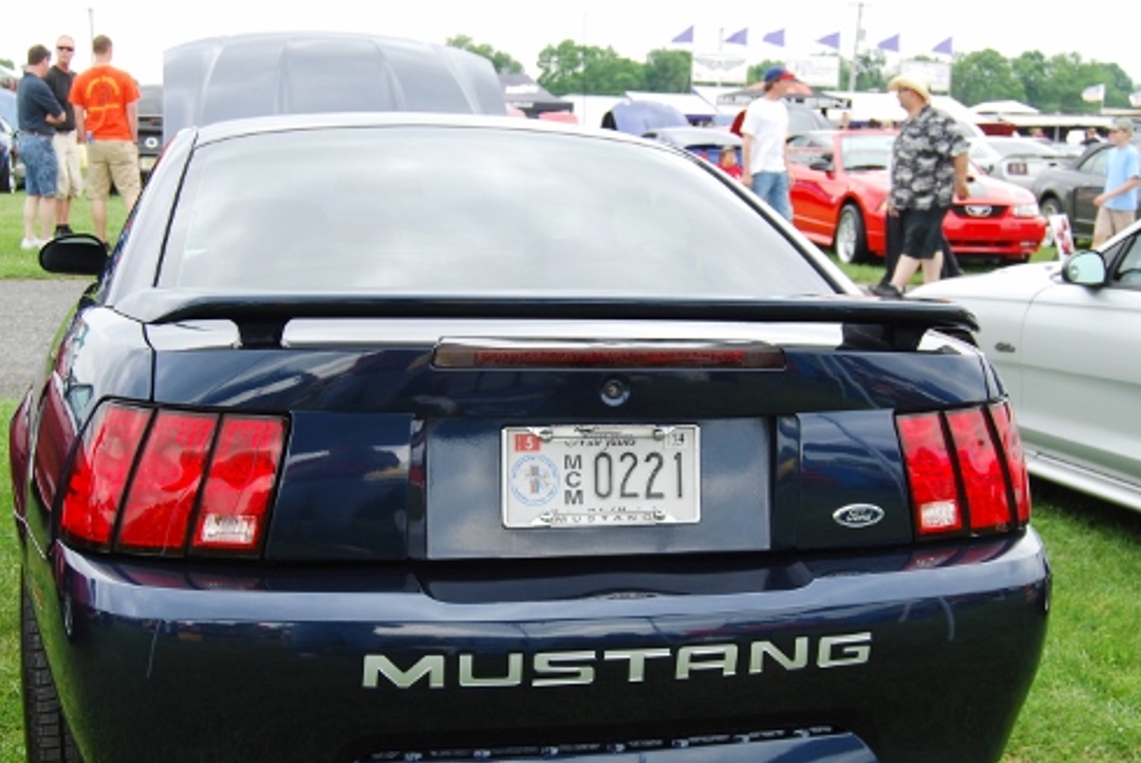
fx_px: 1618
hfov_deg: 38.8
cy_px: 457
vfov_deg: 26.5
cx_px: 527
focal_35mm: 51
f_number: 5.6
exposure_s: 1/125
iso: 160
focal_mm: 26
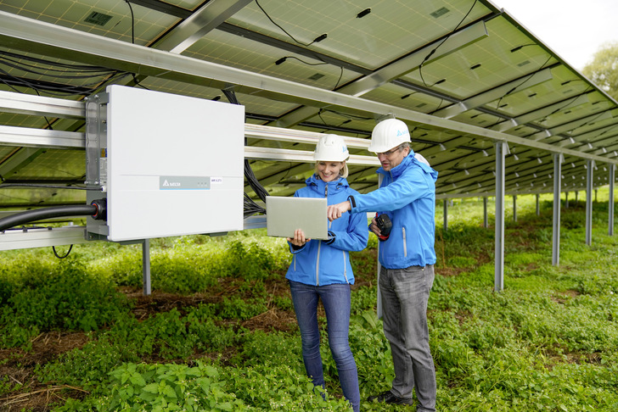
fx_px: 515
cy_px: 206
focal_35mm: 30
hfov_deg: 61.9
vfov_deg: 43.6
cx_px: 309
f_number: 2.8
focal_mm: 30
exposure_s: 1/800
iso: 250
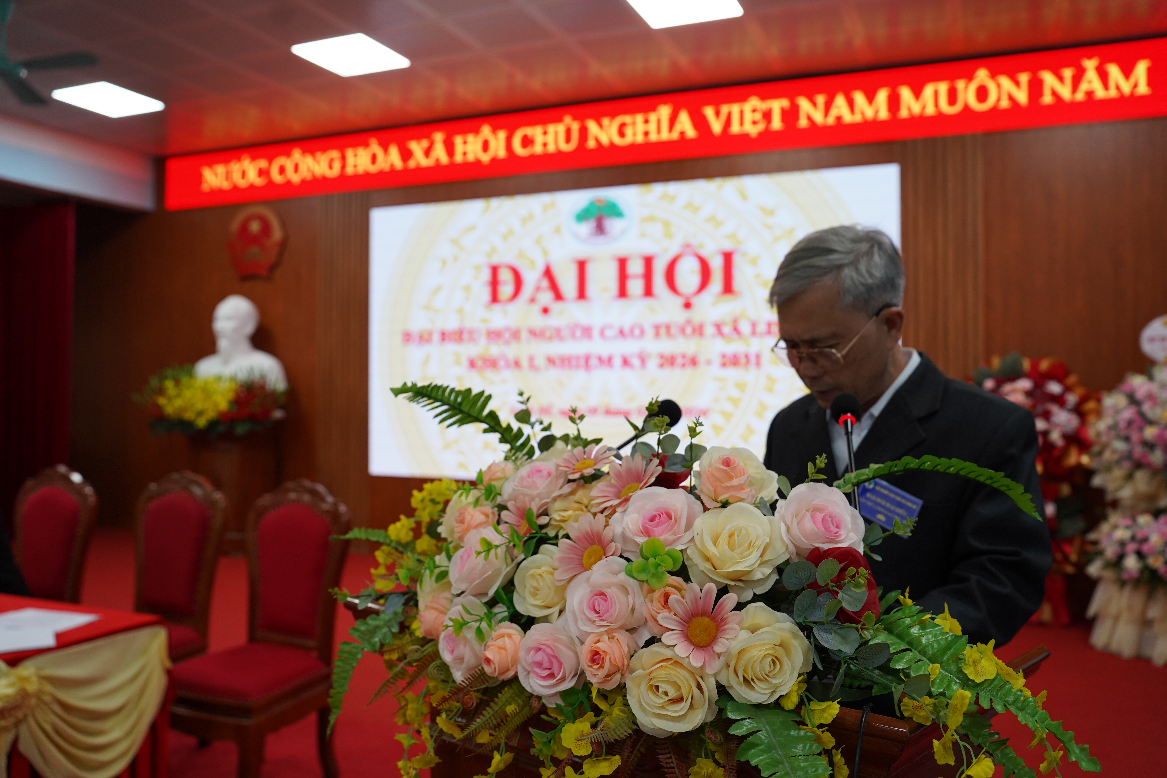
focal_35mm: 28
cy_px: 389
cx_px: 584
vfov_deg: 46.4
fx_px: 908
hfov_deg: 65.5
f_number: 4
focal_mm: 28
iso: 1000
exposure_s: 1/160
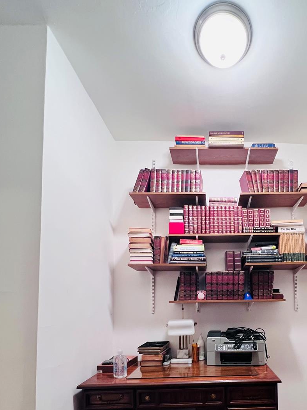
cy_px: 293
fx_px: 225
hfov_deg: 65.6
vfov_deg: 79.9
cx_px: 219
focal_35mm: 19
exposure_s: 1/60
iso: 500
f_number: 1.8
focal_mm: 1.57
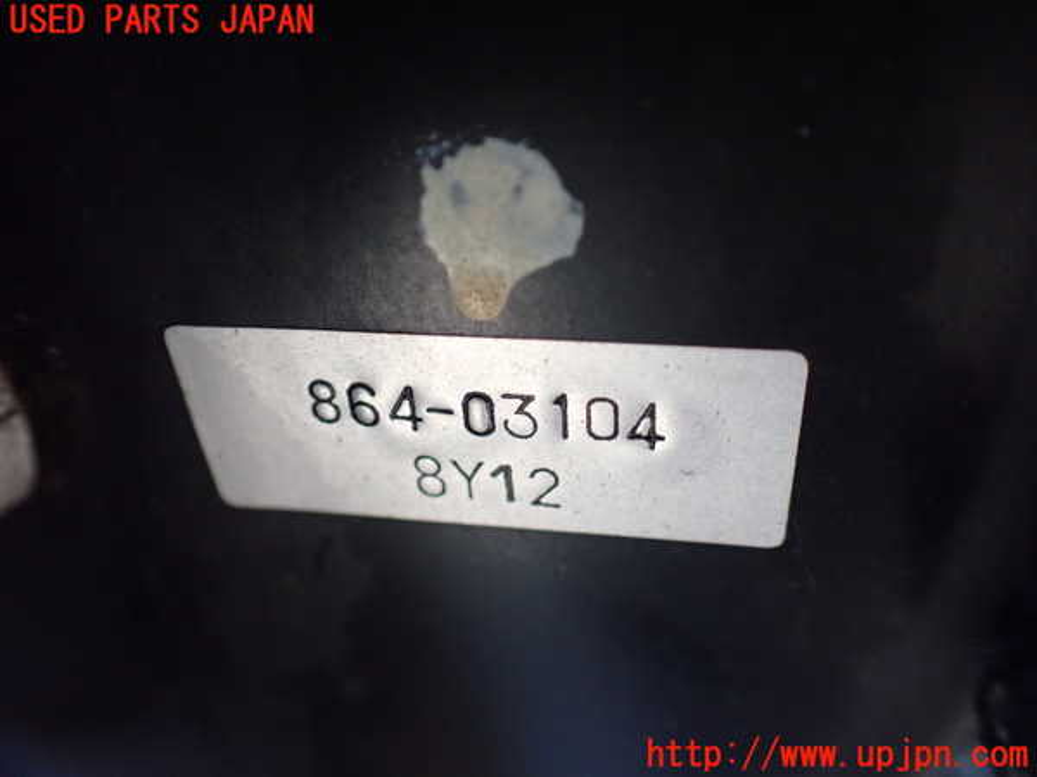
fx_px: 899
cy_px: 388
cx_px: 518
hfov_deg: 60.0
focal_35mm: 30
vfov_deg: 46.8
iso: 640
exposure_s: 1/125
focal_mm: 5.4
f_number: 2.3
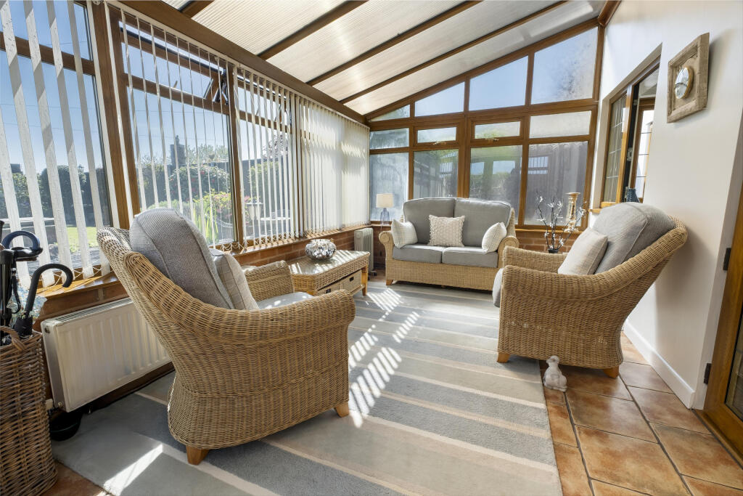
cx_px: 372
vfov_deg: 77.3
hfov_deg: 100.4
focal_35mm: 15
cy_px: 248
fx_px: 310
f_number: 8
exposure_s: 1/110
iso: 160
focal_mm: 10
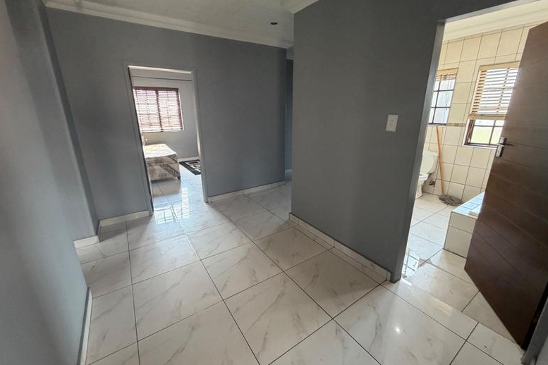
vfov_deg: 77.3
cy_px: 175
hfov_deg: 100.4
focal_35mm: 15
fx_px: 228
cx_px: 273
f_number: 2.2
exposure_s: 1/50
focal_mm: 2.22
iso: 200
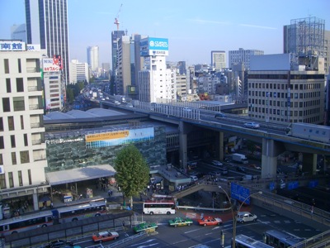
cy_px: 124
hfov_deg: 52.6
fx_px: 334
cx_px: 165
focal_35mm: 35
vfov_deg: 40.7
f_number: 4.3
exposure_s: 1/200
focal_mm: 5.8
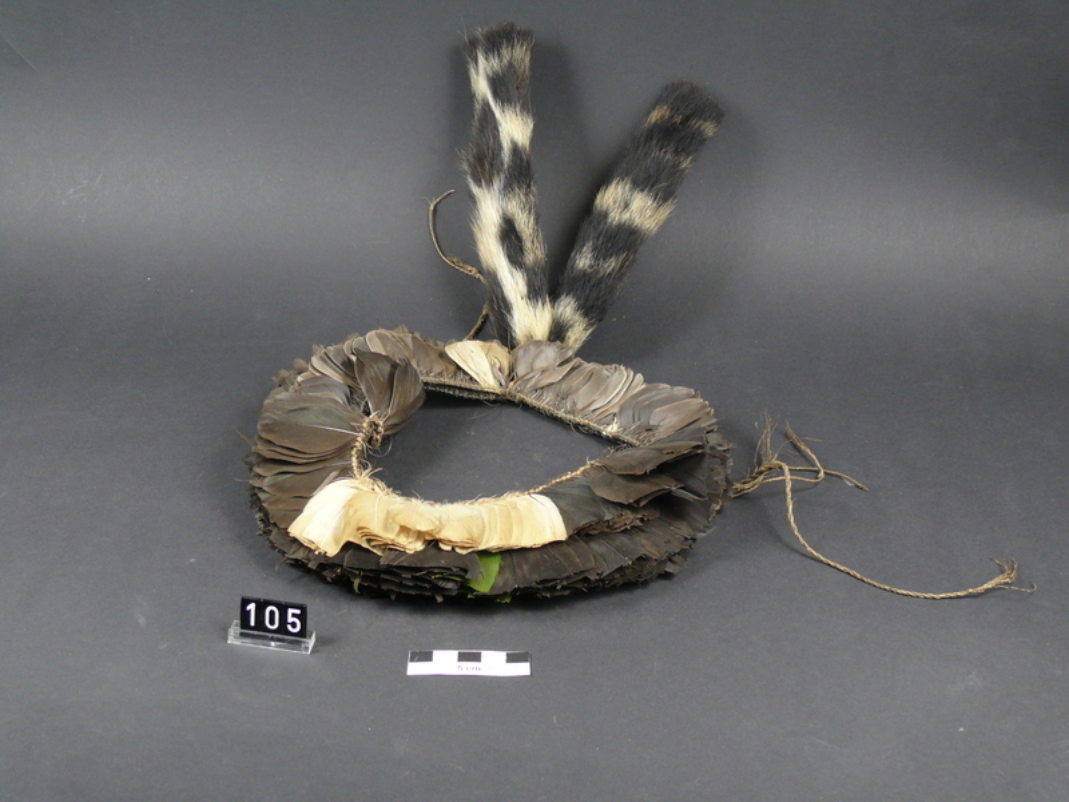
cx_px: 534
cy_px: 401
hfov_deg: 41.2
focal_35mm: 46
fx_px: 1421
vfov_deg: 31.5
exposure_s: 1/30
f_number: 3.2
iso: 200
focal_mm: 9.7
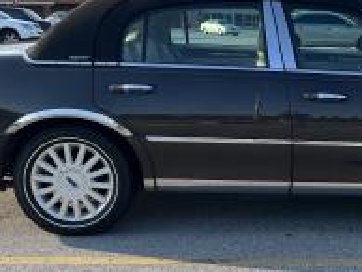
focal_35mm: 68
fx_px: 712
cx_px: 306
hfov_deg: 27.8
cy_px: 141
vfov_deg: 21.6
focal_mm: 5.1
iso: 50
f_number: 1.6
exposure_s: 1/1252
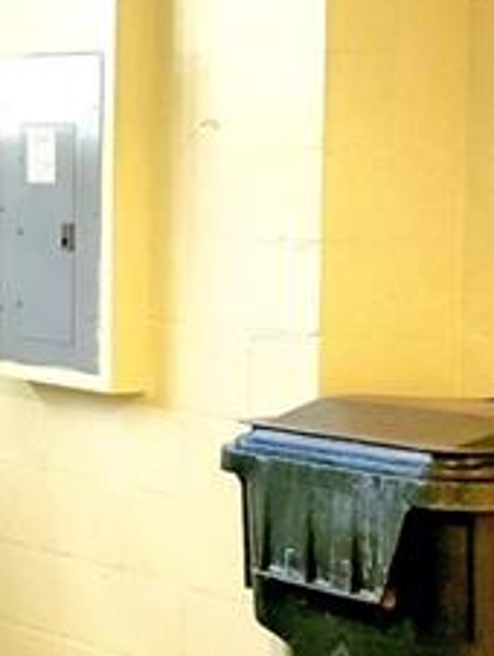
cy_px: 282
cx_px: -506
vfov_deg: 16.1
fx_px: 2317
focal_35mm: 122
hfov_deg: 11.0
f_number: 1.8
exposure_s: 1/60.2
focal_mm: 5.4
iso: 320
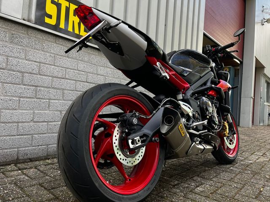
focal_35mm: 26
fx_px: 203
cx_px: 135
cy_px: 101
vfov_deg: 53.1
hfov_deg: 67.3
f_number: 1.6
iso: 32
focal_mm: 5.1
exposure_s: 1/135
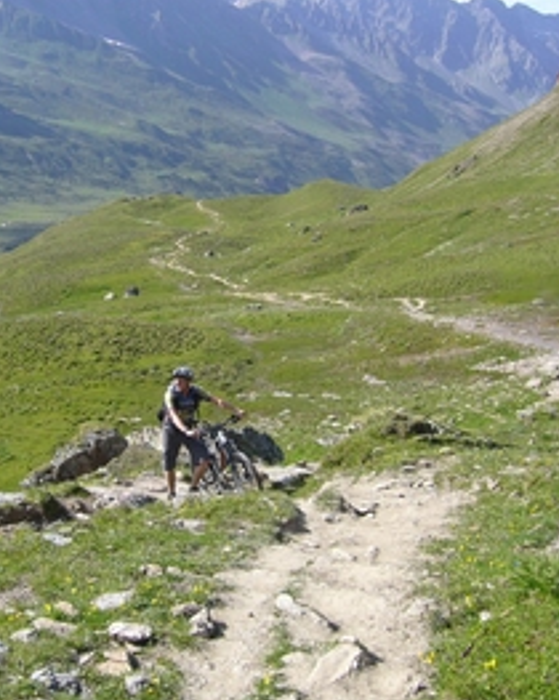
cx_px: 178
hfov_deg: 28.9
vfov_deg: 36.0
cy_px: 306
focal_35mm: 52
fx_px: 1077
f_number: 5.6
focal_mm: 5.8
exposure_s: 1/160
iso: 80
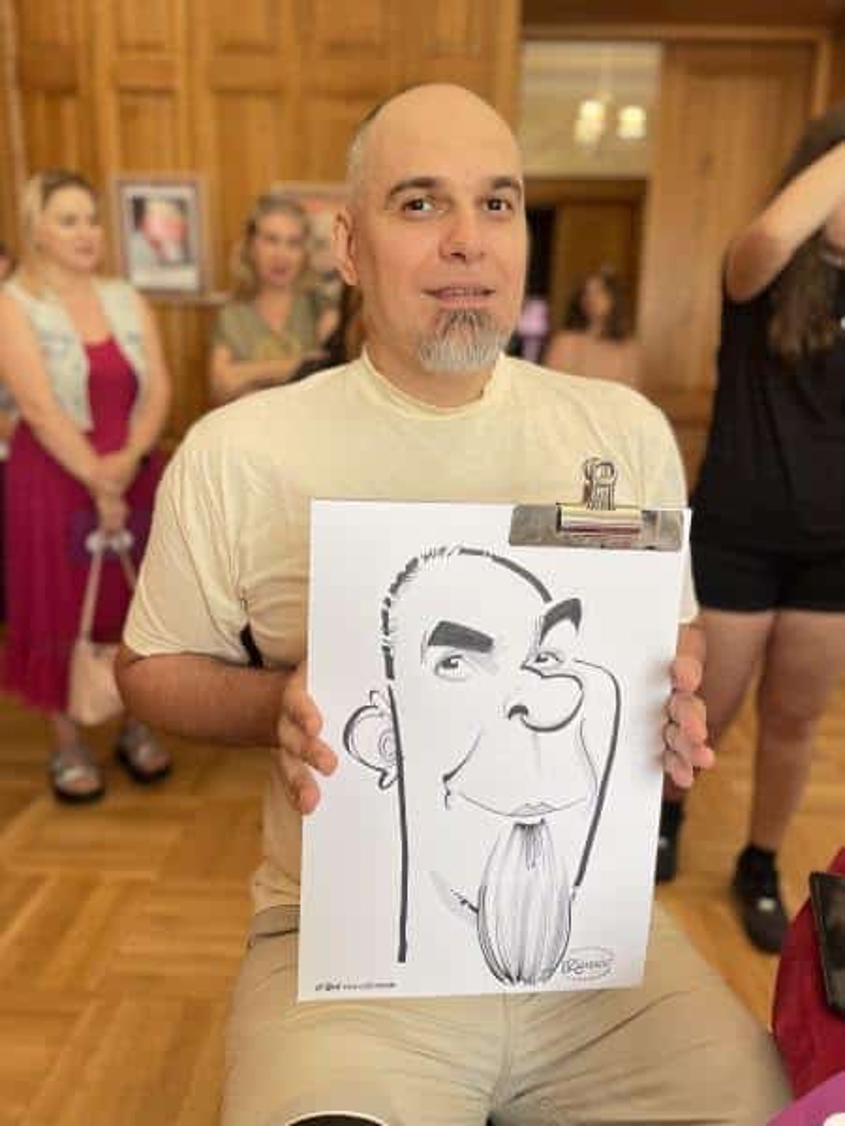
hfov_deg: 53.1
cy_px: 563
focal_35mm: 26
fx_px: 846
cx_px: 422
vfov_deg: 67.3
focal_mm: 4.2
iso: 125
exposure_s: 1/92
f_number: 1.6
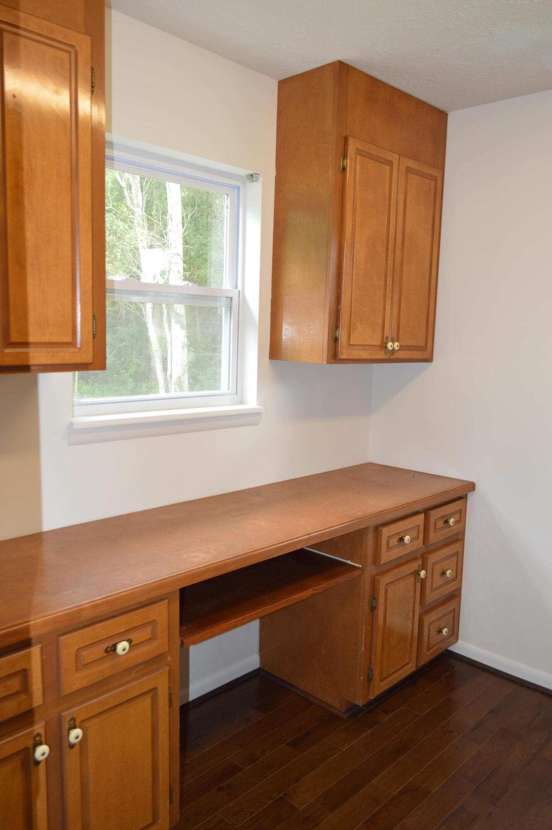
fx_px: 622
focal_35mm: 27
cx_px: 276
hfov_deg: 47.8
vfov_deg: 67.4
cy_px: 415
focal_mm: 18
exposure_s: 1/60
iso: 400
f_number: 4
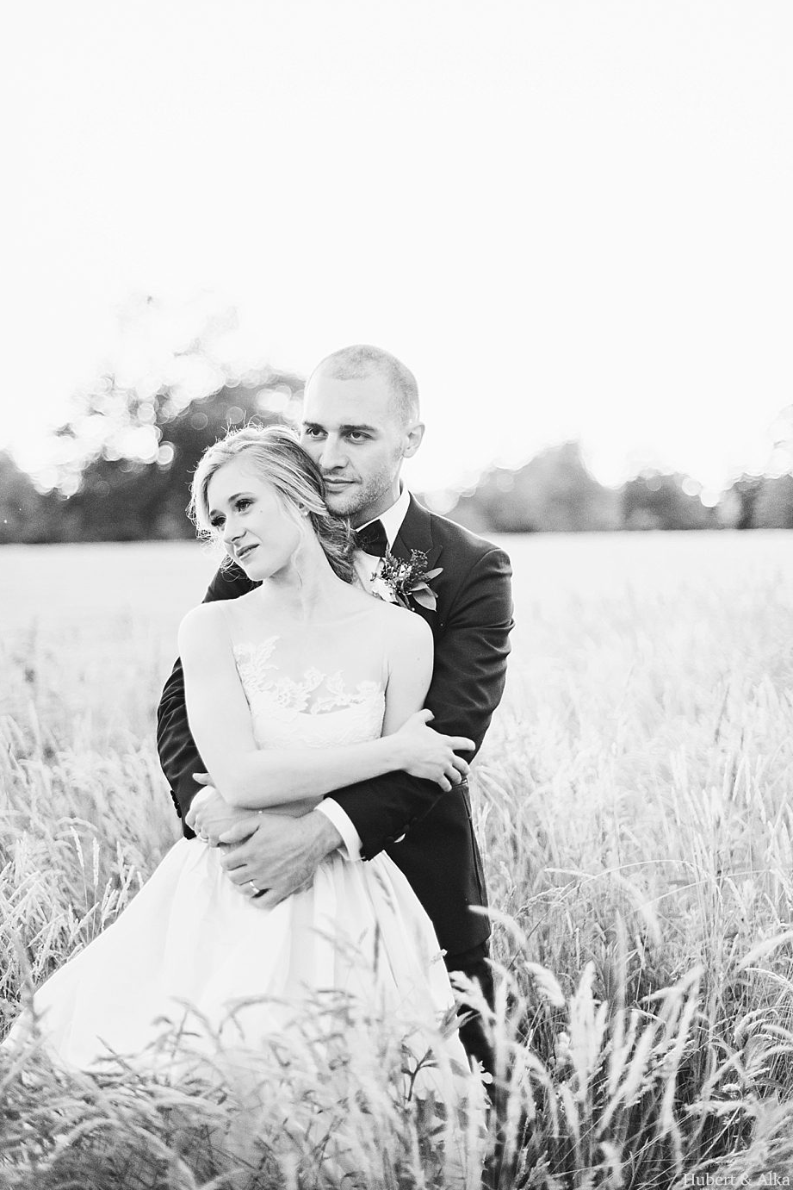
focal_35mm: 51
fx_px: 1685
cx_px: 392
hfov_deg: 26.5
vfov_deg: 38.9
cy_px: 597
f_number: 1.4
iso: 640
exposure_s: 1/1250
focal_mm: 50
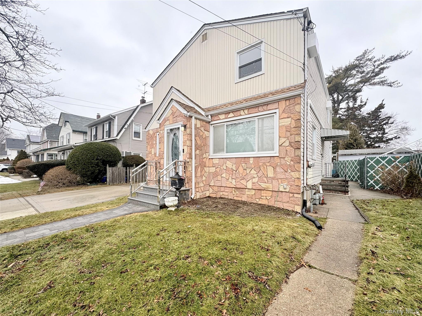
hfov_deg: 102.1
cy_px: 158
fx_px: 171
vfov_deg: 85.7
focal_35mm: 14
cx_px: 211
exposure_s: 1/329
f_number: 2.2
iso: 50
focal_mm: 2.22
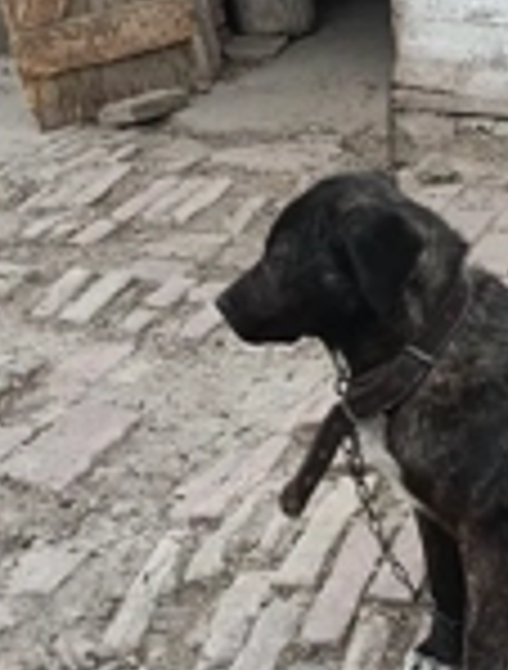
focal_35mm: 72
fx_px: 1399
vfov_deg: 26.9
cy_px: 319
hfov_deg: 20.5
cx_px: 364
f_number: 1.8
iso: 64
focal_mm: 3.98
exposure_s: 1/50.3
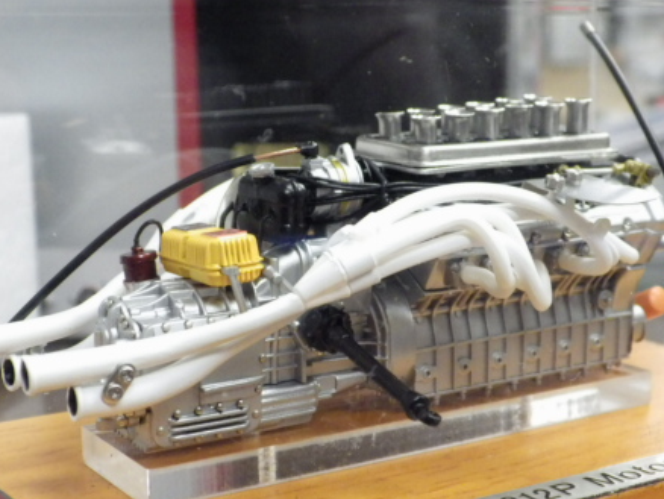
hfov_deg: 26.7
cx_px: 326
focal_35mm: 73
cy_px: 290
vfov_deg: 20.2
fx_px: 1401
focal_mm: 9
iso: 800
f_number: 3.8
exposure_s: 1/40
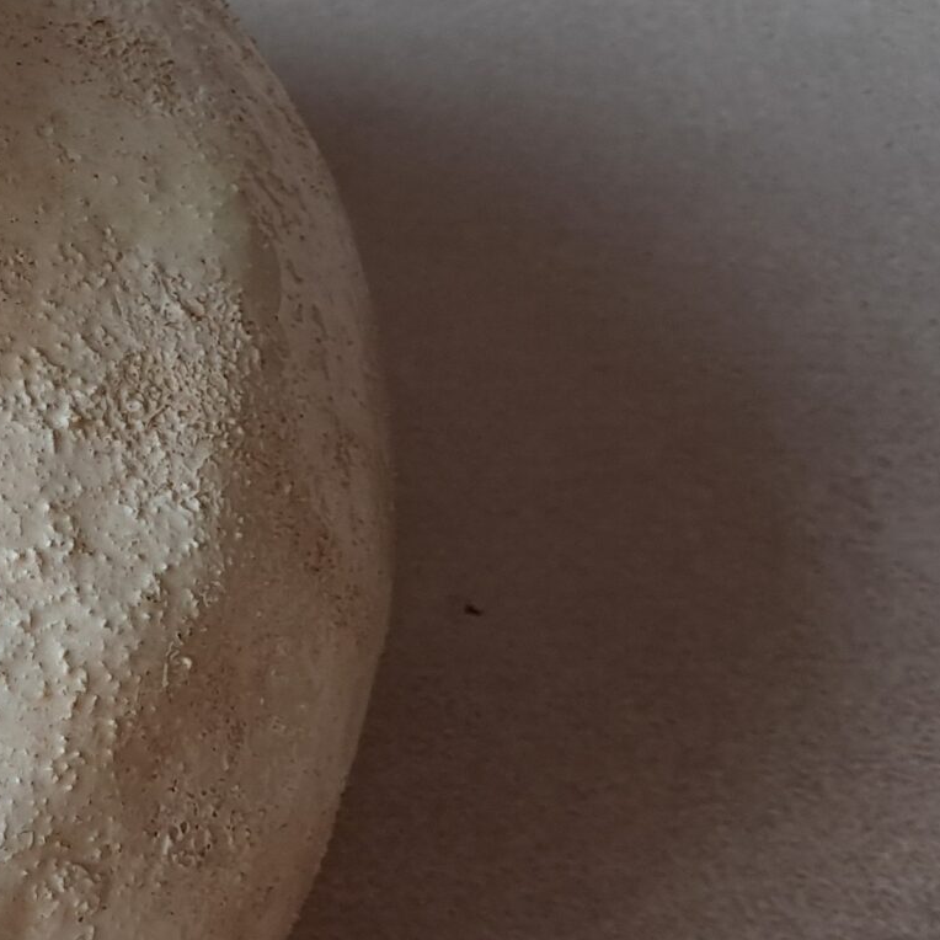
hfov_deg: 20.9
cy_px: 449
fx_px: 2273
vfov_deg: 23.4
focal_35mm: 74
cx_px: -331
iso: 64
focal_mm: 4.65
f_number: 1.8
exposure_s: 1/50
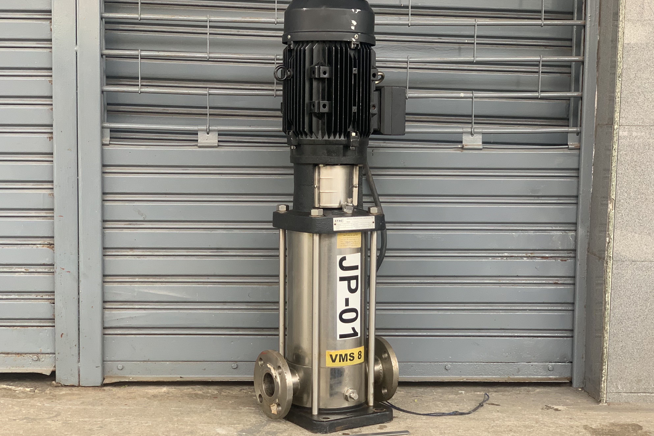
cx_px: 332
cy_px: 227
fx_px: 999
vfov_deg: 24.6
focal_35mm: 55
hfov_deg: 36.2
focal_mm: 6
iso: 100
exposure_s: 1/122
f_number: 2.4
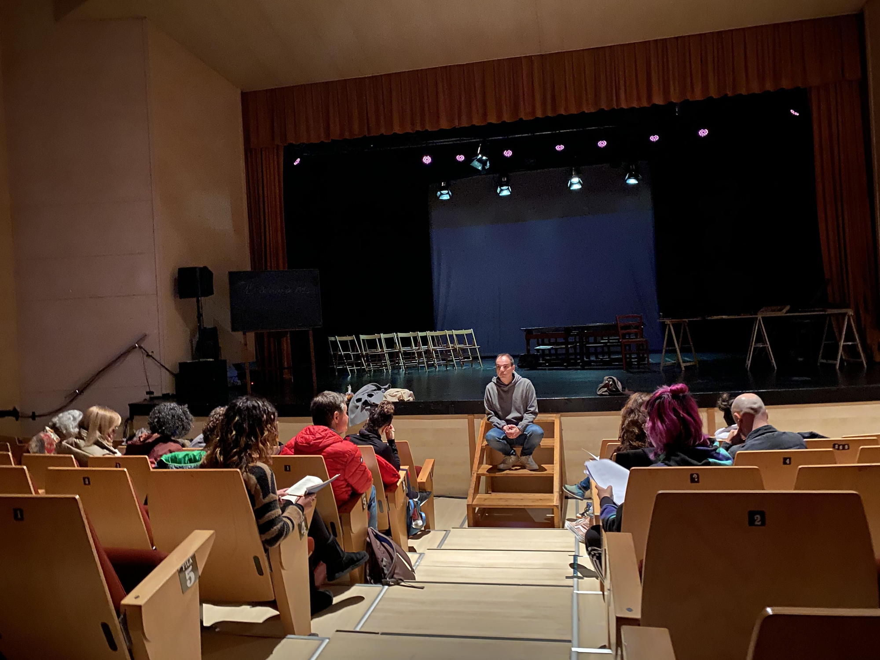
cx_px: 440
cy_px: 330
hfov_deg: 67.3
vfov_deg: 53.1
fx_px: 661
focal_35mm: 26
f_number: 1.8
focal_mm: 4.25
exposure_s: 1/4
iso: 500
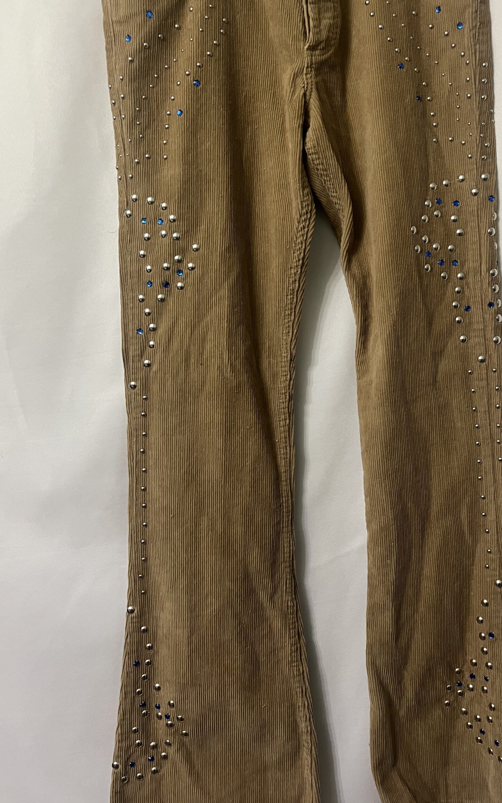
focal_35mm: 31
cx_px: 321
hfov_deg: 40.2
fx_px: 679
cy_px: 356
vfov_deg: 61.1
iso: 200
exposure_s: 1/60
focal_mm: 5.1
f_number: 1.6
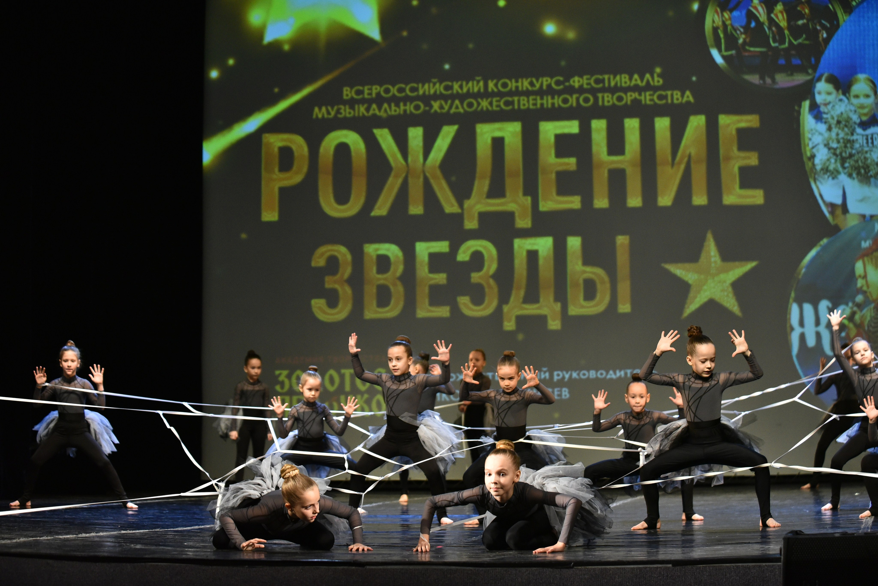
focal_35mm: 165
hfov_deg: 12.4
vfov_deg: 8.3
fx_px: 4026
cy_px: 293
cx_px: 439
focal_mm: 165
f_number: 3.2
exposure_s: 1/500
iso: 2500
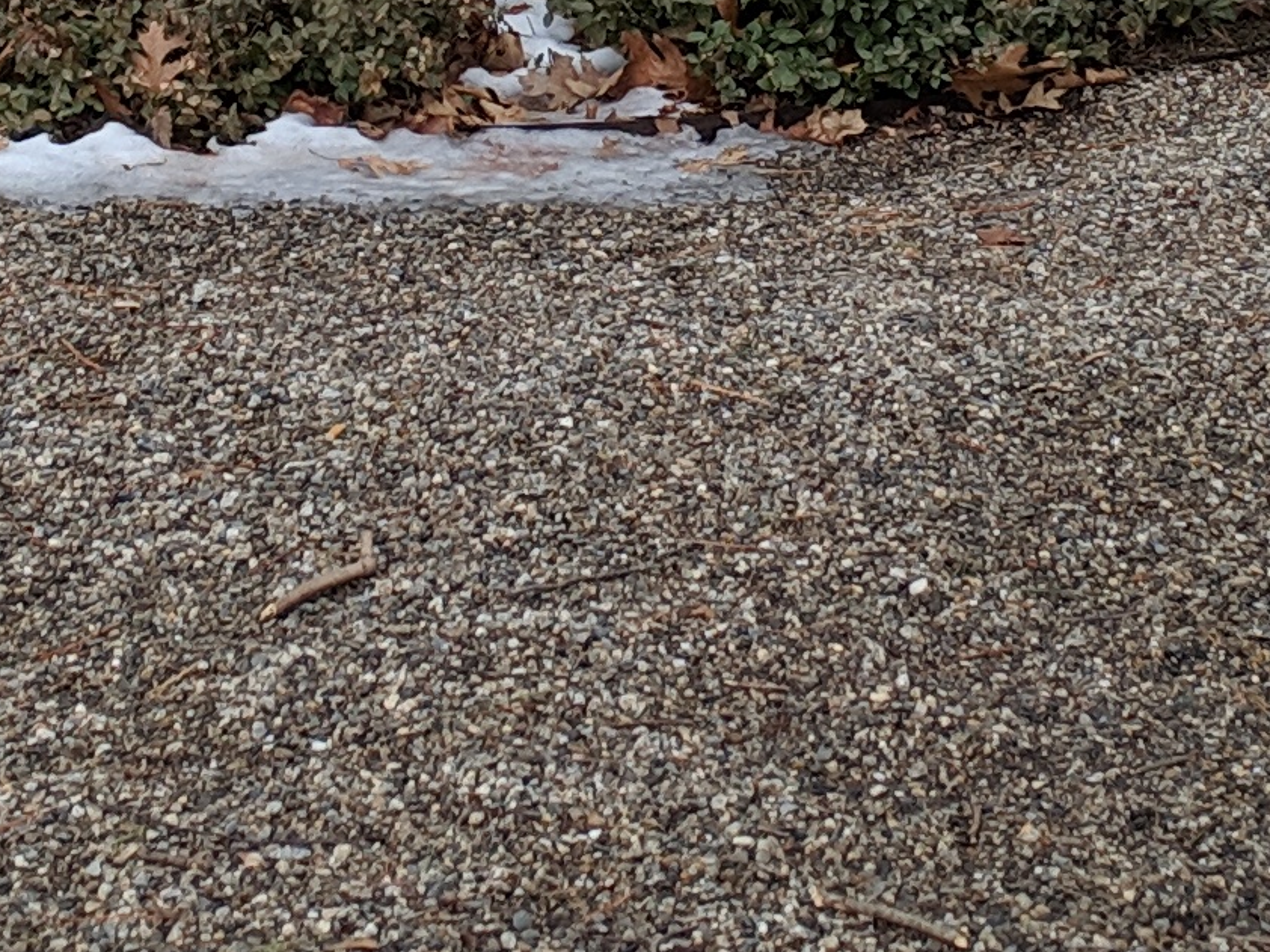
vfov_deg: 11.4
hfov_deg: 15.8
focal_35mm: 125
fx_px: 4585
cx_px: 567
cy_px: -442
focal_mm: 4.67
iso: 71
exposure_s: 1/120
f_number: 2
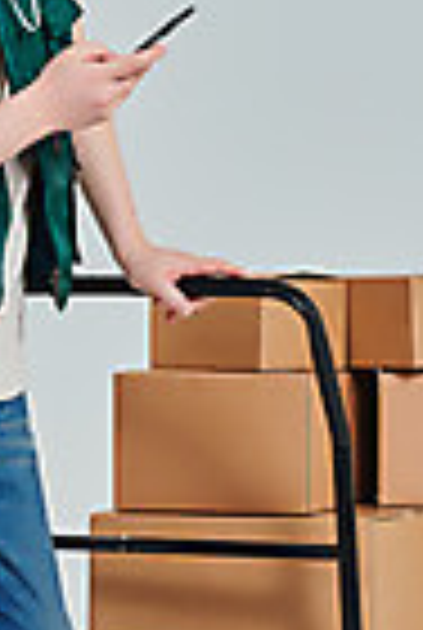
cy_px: 288
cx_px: 133
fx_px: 3753
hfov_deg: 6.4
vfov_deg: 9.6
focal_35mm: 214
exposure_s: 1/125
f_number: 14
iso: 100
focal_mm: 75
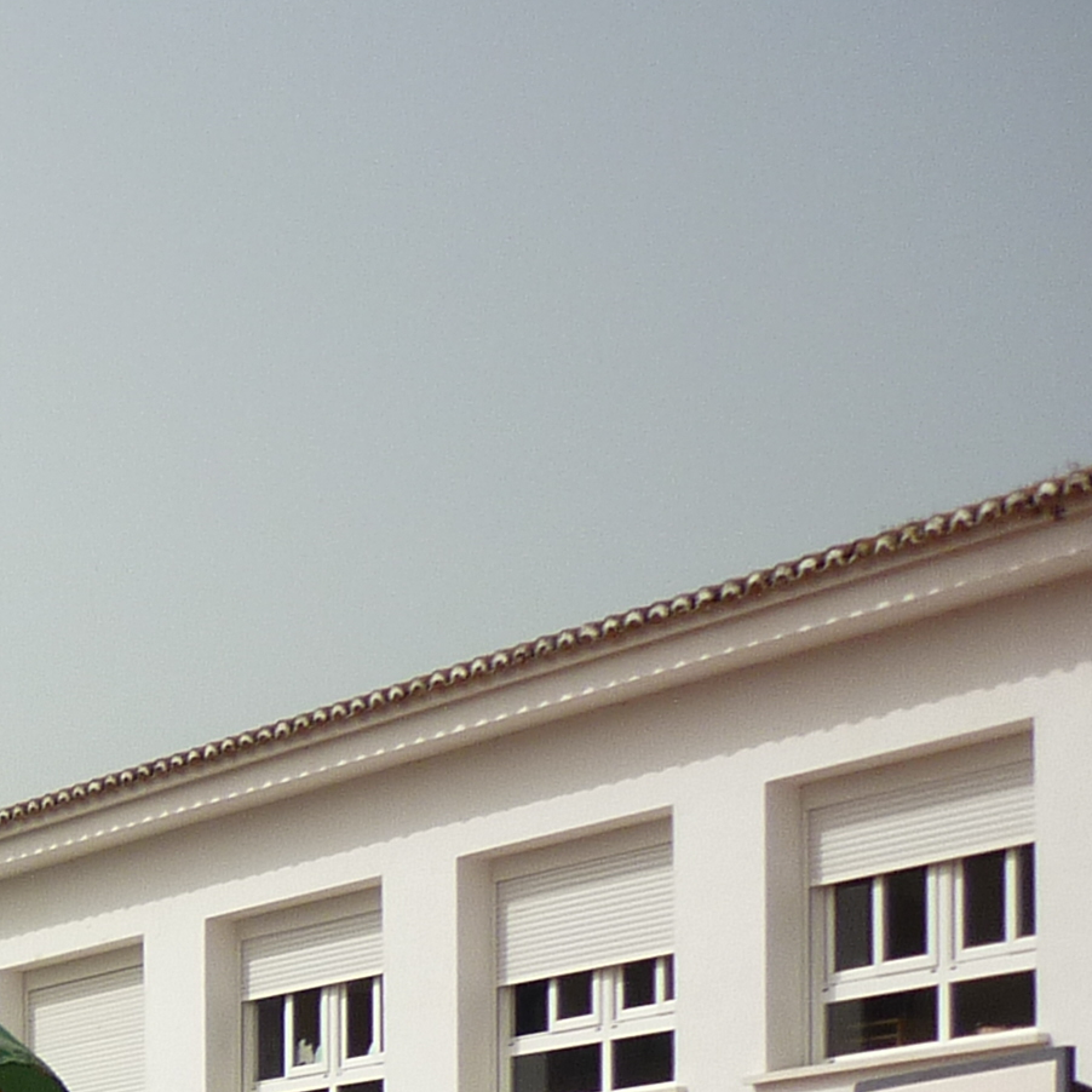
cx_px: -1085
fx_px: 4211
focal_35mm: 118
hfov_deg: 12.9
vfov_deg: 14.0
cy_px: 1524
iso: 80
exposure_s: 1/250
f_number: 8
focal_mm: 5.5
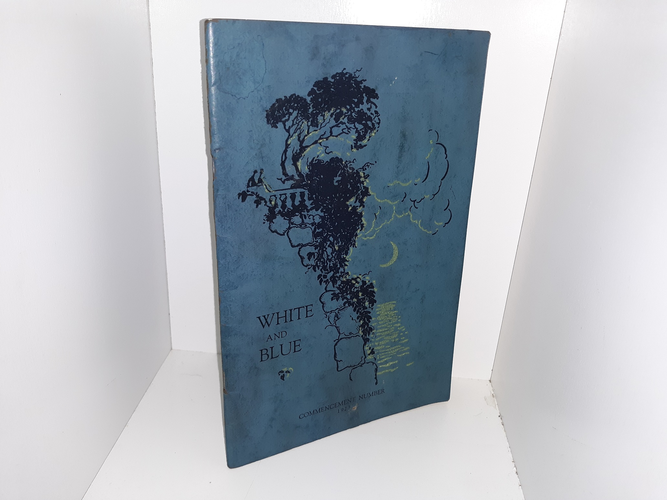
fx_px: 540
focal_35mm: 28
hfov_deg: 63.4
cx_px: 334
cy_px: 250
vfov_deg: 49.7
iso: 50
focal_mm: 3.7
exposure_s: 1/120
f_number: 1.7
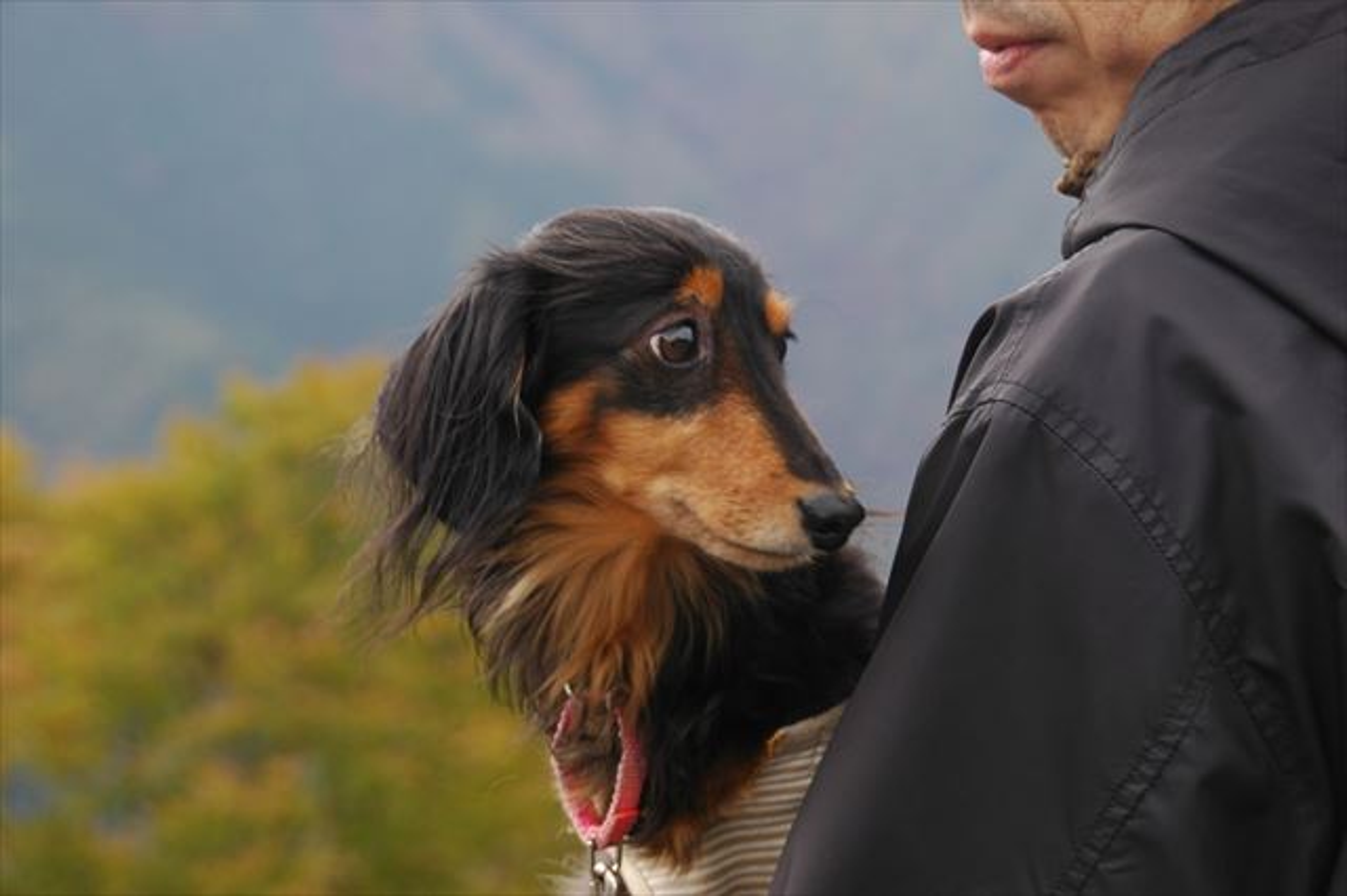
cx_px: 674
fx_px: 4207
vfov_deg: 12.2
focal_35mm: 112
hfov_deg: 18.2
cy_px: 448
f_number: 6.3
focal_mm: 75
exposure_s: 1/60
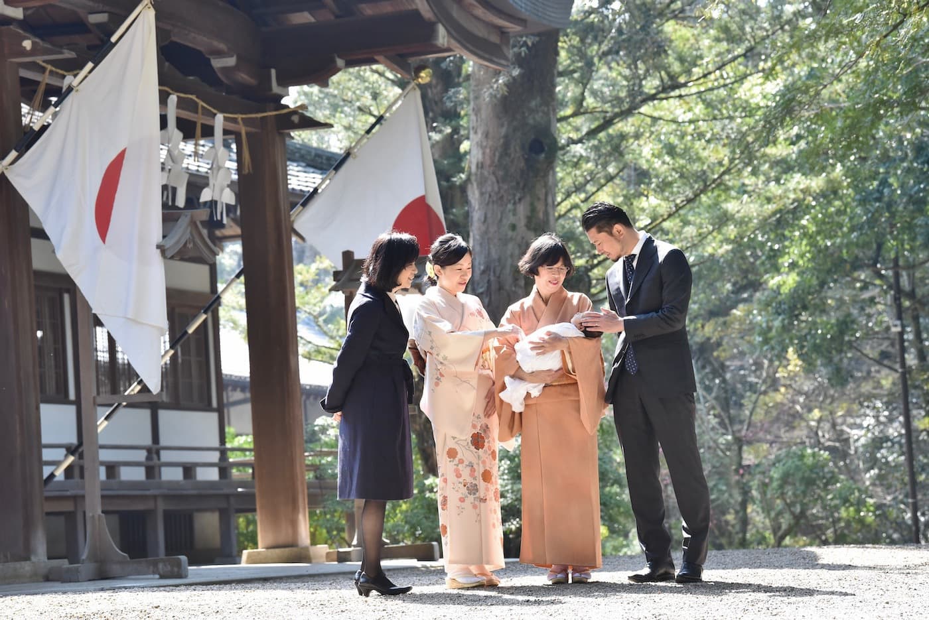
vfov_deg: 9.2
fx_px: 3873
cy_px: 310
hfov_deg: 13.7
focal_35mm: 150
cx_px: 464
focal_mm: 150
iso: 2000
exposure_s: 1/640
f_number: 7.1
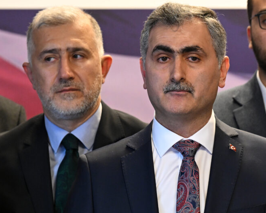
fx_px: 3450
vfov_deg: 3.5
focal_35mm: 438
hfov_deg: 4.4
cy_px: 112
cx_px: 192
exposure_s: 1/125
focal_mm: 160
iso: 1600
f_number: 3.2
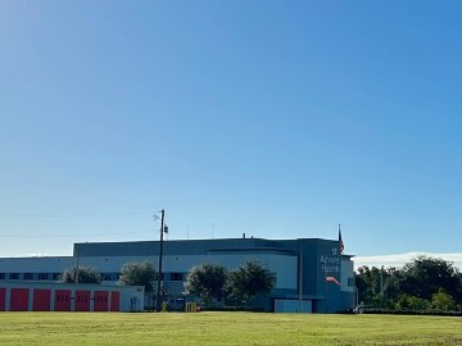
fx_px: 988
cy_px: 194
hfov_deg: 26.3
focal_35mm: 74
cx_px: 230
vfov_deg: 19.9
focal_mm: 5.7
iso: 50
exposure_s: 1/12658
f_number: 1.5
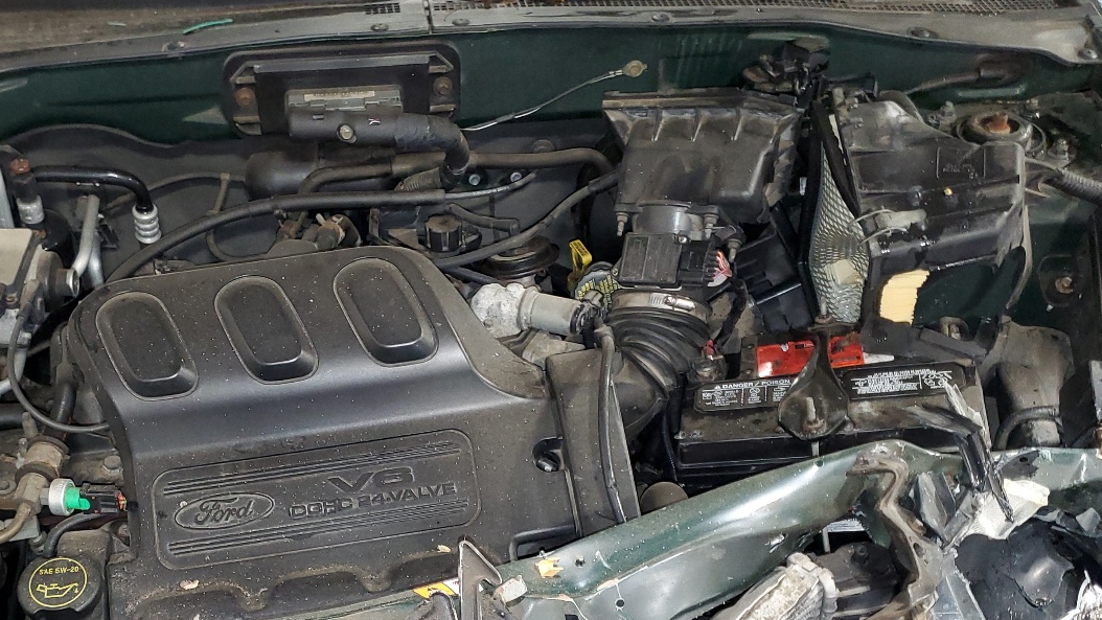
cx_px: 422
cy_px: 548
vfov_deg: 26.8
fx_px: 1257
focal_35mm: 43
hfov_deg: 47.0
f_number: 1.5
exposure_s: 1/20
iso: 145
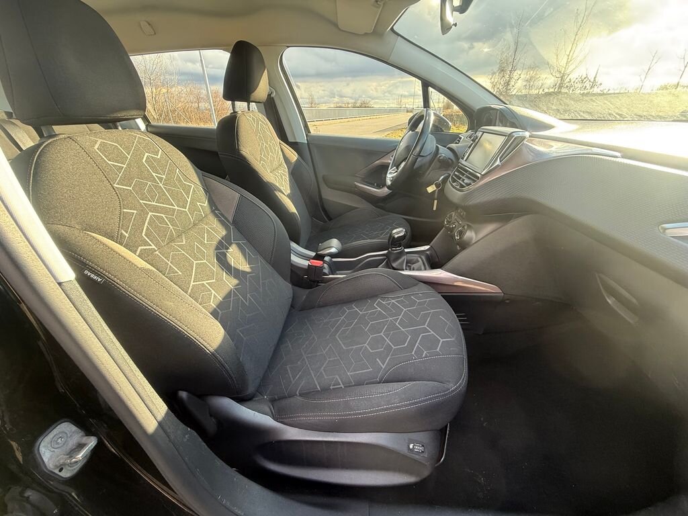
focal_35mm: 14
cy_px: 258
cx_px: 344
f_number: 2.2
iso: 125
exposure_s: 1/99
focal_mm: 2.22
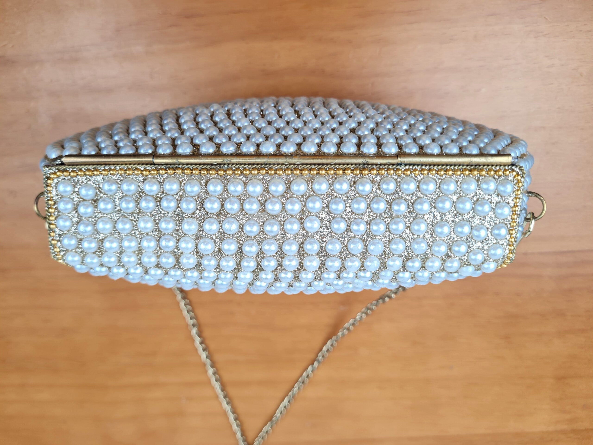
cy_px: 222
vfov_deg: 53.1
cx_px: 296
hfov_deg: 67.3
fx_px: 445
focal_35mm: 26
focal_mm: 5.4
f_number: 1.8
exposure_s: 1/161
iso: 50
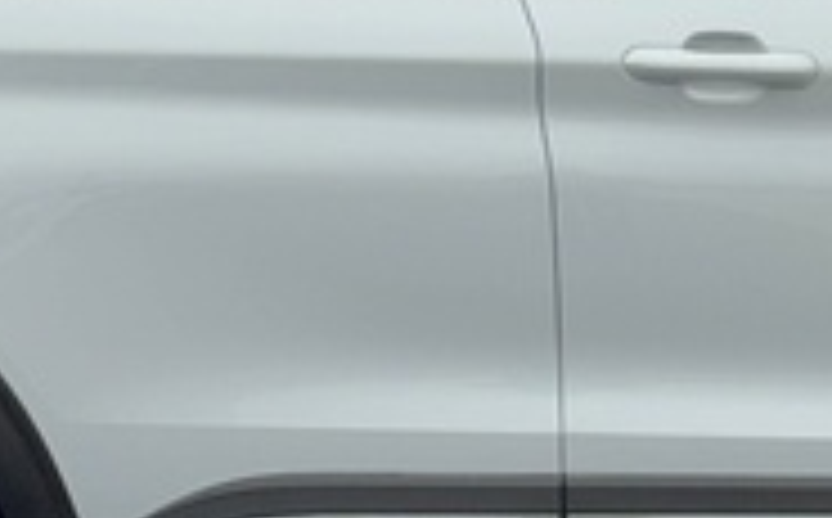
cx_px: 481
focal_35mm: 94
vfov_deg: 13.9
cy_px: 257
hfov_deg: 22.1
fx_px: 2128
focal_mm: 2.22
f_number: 2.2
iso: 20
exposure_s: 1/275
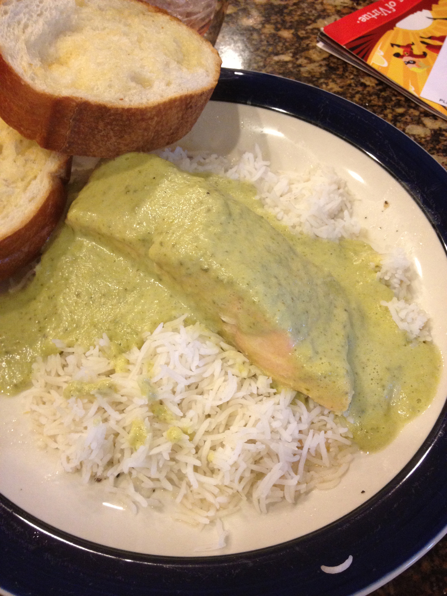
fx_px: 603
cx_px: 224
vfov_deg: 52.6
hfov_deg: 40.7
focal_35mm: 35
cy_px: 298
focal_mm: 4.28
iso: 250
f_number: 2.4
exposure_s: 1/20
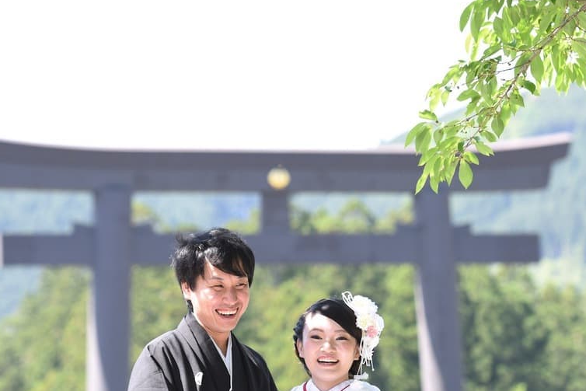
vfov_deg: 6.5
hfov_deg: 9.8
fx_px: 3419
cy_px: 202
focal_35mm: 210
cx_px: 342
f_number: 5
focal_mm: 110
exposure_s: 1/640
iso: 400
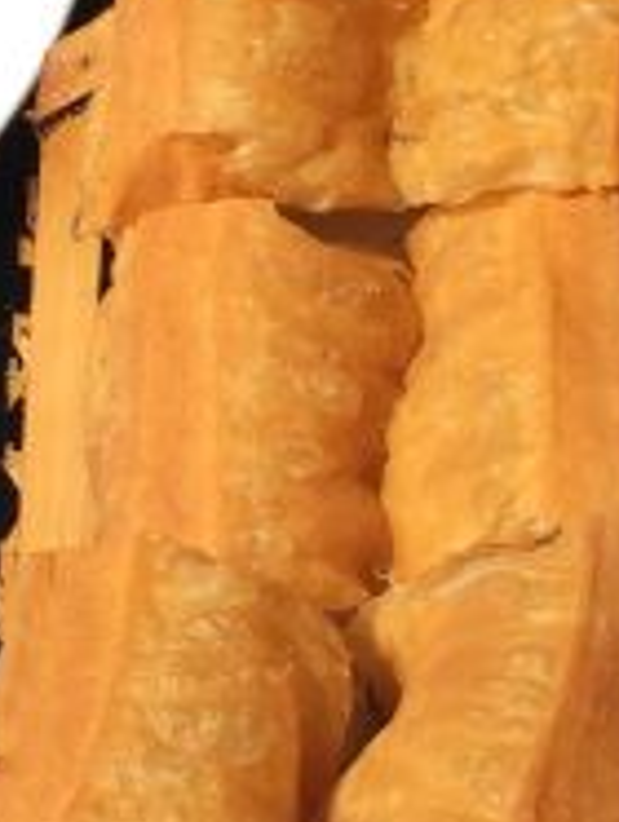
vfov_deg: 18.0
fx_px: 2593
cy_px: 349
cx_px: 493
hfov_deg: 13.5
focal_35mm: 109
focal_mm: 4.15
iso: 32
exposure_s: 1/100
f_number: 2.2
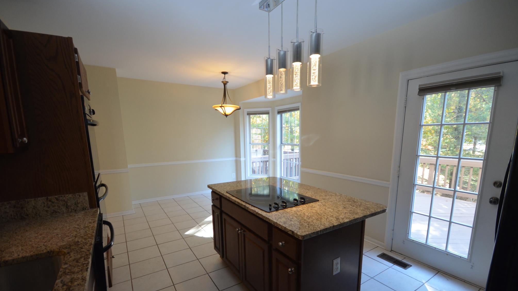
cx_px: 264
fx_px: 220
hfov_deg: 99.4
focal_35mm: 16
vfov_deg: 66.5
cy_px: 173
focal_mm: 10
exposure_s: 1/60
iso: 640
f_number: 4
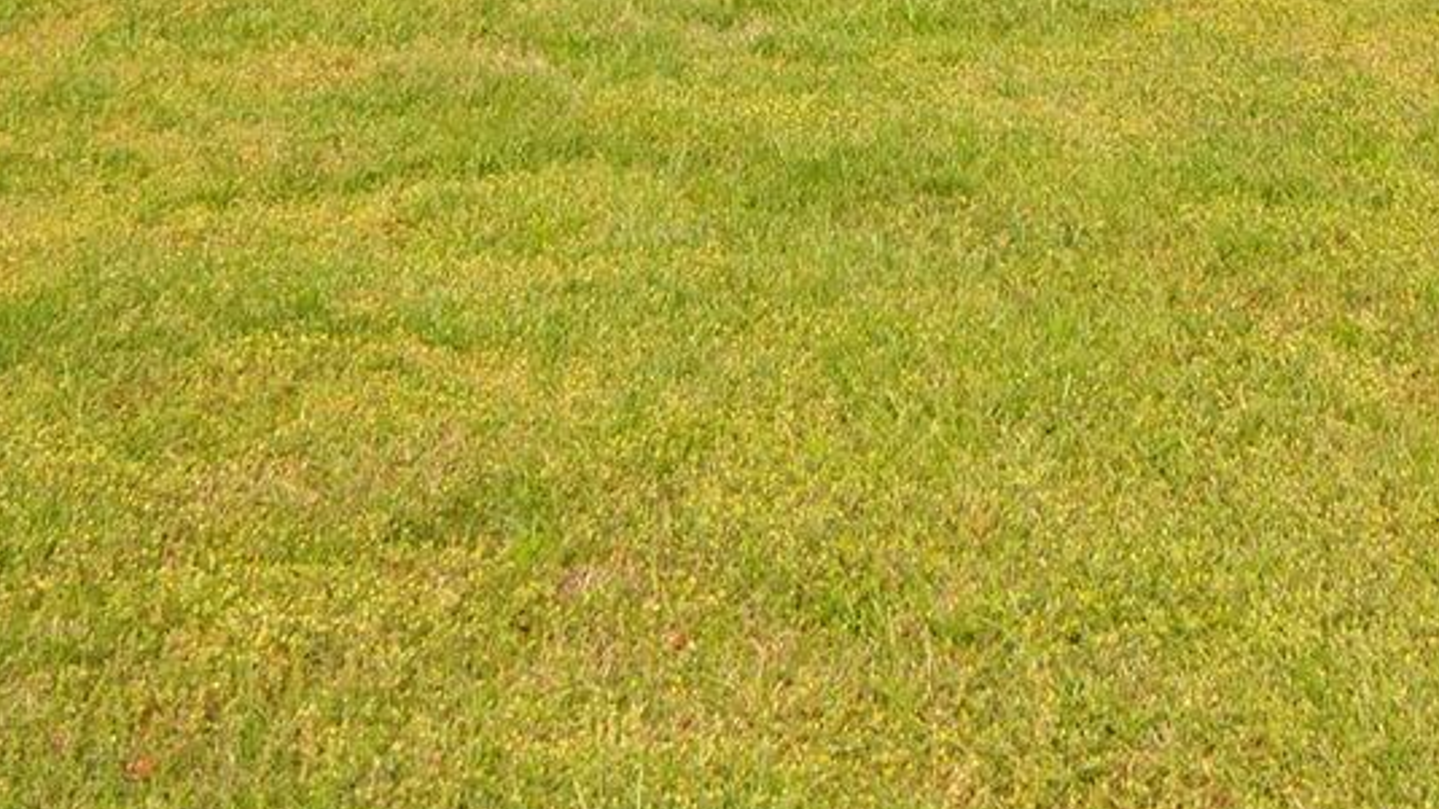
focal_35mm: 90
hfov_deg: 23.4
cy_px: -527
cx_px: 1122
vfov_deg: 12.5
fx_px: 3434
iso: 200
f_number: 10
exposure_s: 1/250
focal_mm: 20
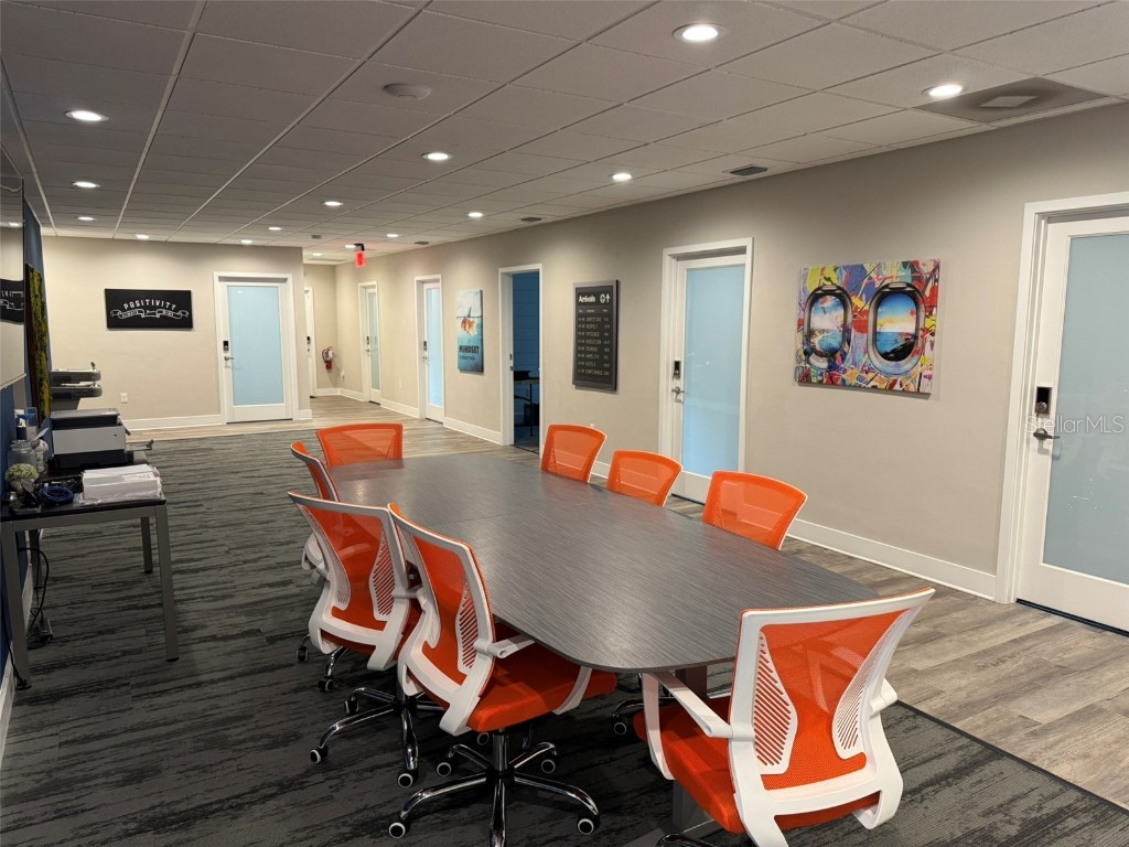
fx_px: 783
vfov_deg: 56.8
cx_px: 564
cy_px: 424
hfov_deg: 71.6
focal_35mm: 24
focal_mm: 6.76
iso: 250
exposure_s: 1/60
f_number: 1.78
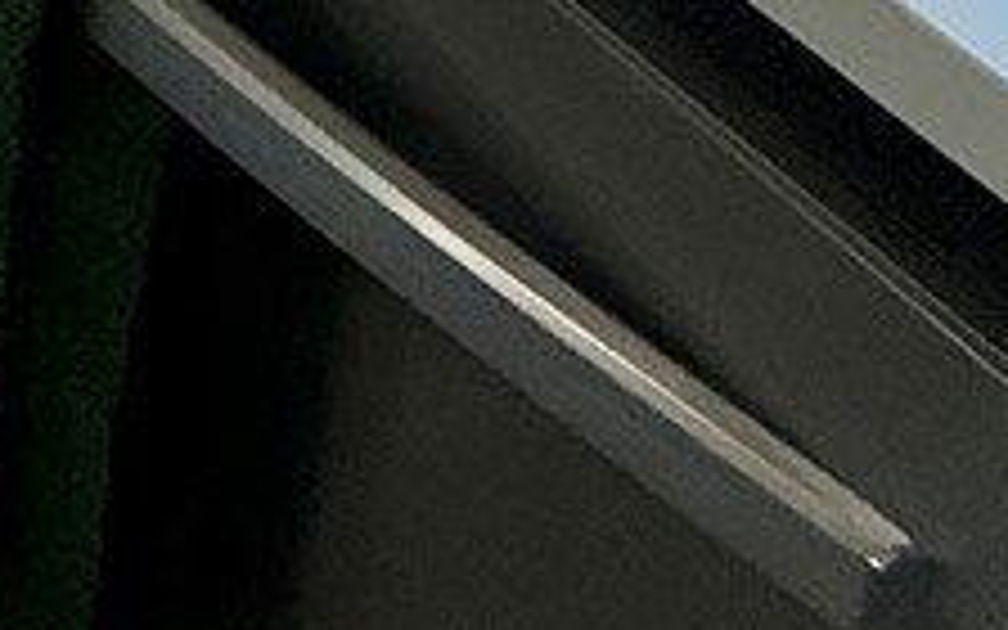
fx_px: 2912
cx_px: -2300
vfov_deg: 7.7
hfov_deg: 10.3
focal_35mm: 106
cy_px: -1944
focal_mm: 2.22
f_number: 2.2
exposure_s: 1/120
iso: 125
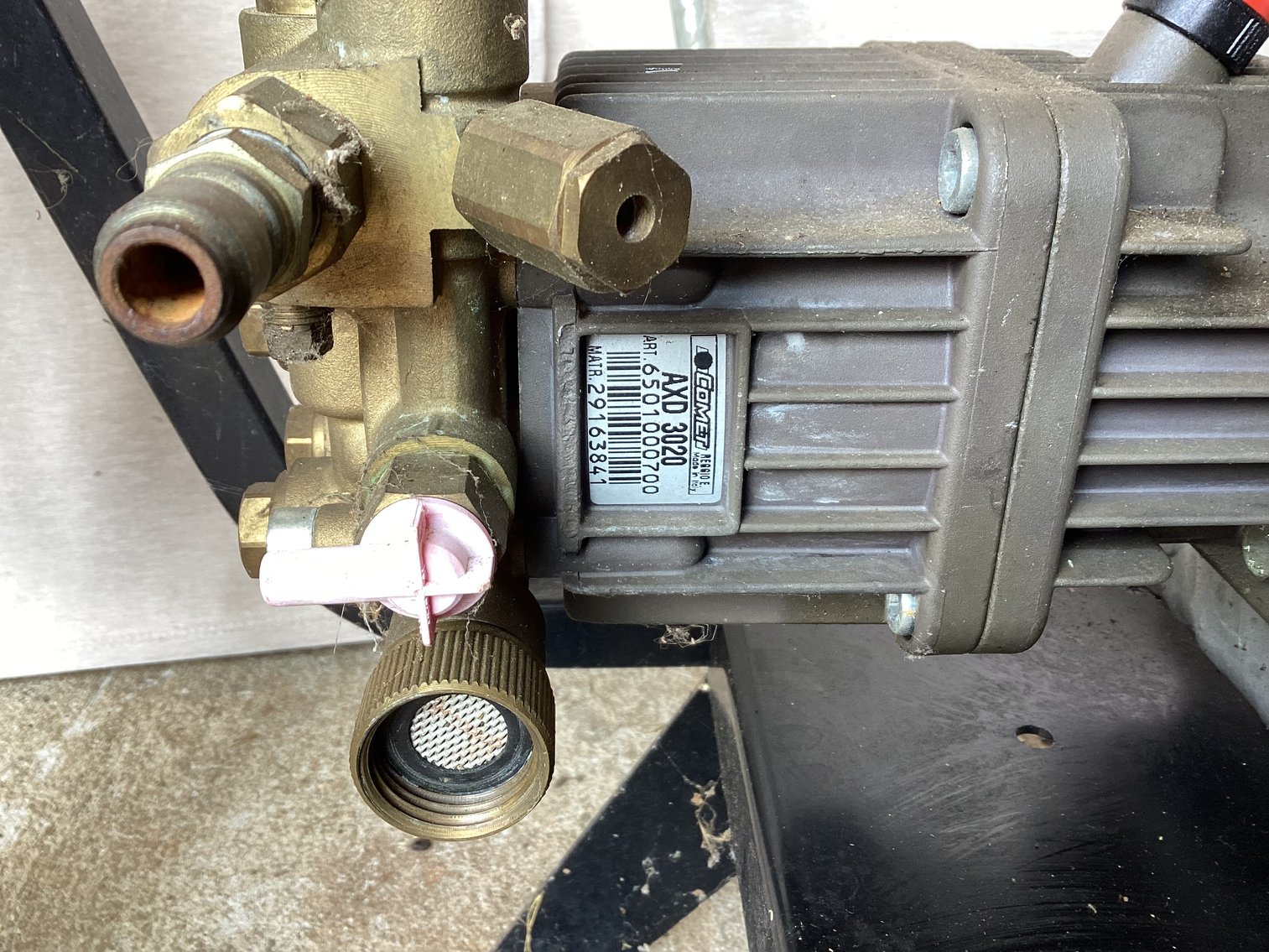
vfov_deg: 45.4
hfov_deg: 58.3
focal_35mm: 31
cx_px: 634
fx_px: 1137
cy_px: 476
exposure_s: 1/120
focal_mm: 3.3
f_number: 2.4
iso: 80
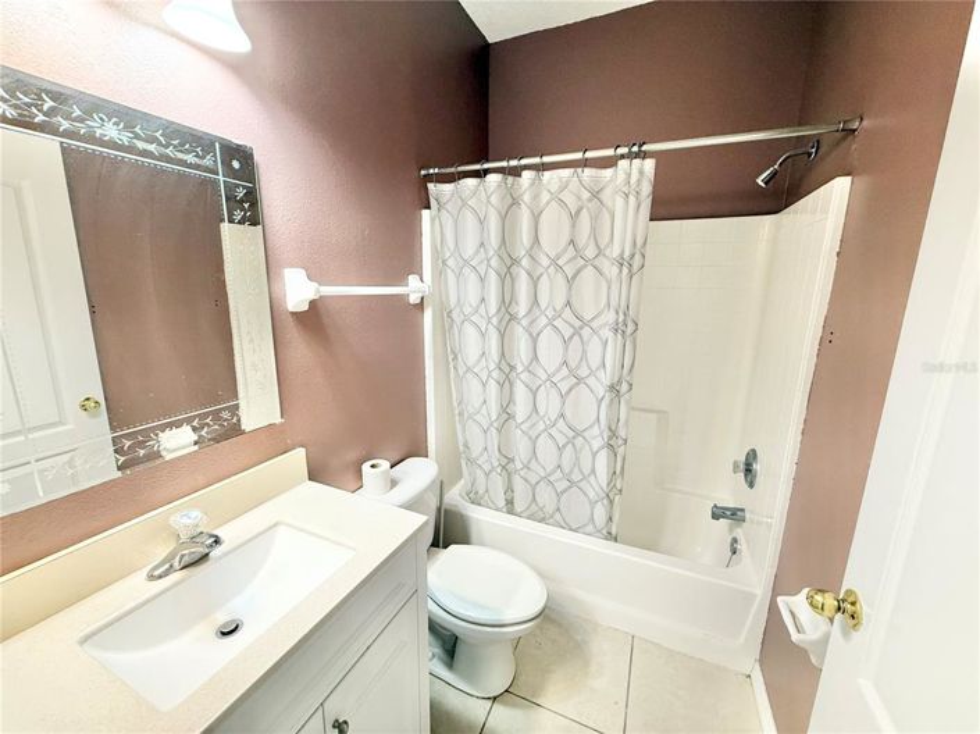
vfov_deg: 85.6
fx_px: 396
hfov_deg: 102.1
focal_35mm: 14
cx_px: 490
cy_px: 367
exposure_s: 1/60
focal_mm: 2.22
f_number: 2.2
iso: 200
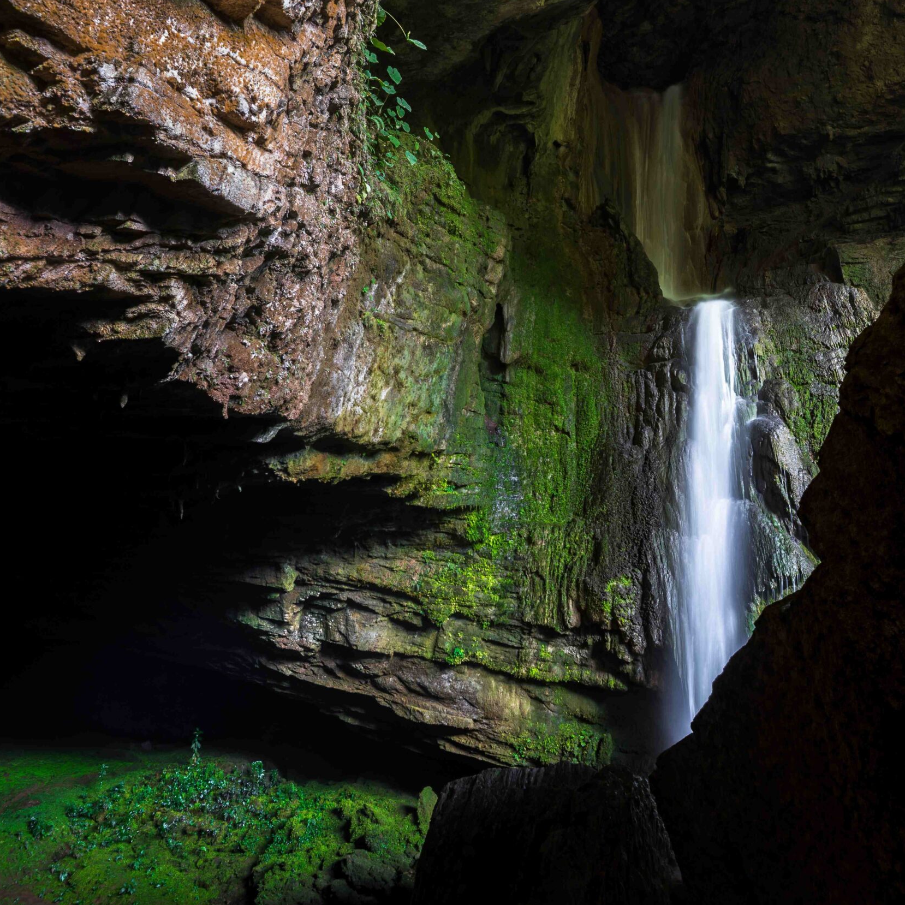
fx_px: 621
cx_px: 535
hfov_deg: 71.5
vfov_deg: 72.1
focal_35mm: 21
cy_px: 453
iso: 50
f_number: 9
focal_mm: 16
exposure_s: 8
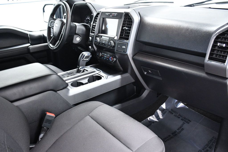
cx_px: 114
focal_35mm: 33
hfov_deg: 57.2
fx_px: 209
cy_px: 76
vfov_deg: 39.9
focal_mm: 22
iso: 2500
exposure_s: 1/60
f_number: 4
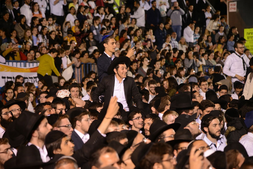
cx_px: 126
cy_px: 84
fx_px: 843
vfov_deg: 11.4
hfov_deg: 17.1
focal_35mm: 120
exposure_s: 1/125
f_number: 4
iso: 1000
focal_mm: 120
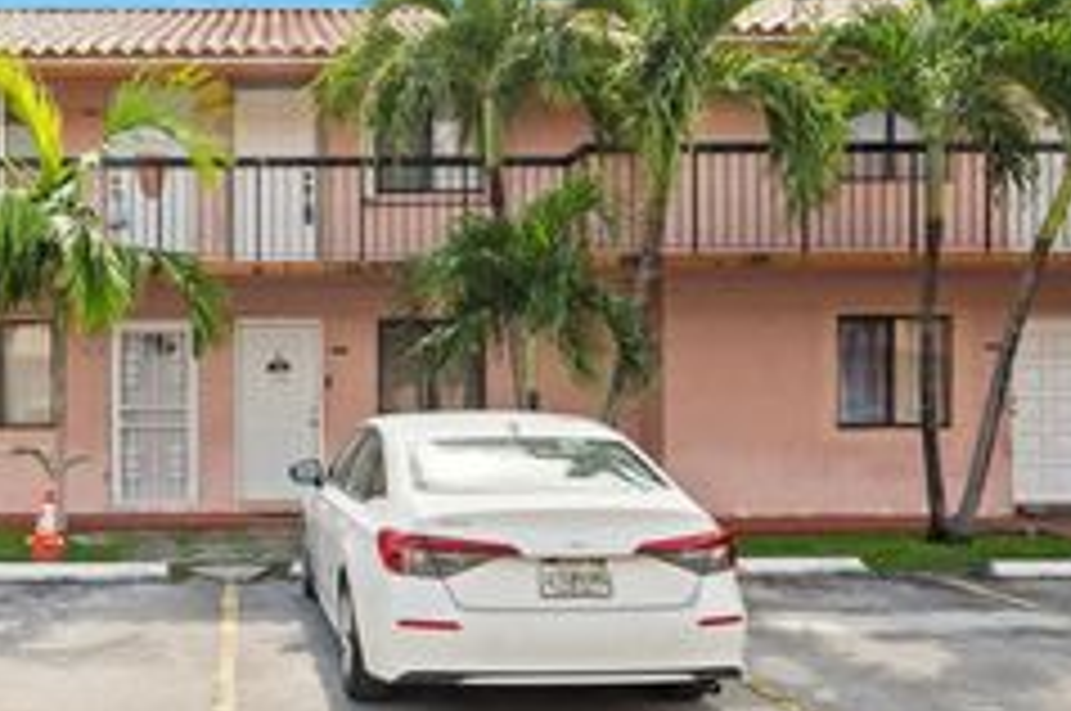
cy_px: 396
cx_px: 220
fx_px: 1188
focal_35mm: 40
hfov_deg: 46.1
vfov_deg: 33.3
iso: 200
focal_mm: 19
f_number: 8
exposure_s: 1/160
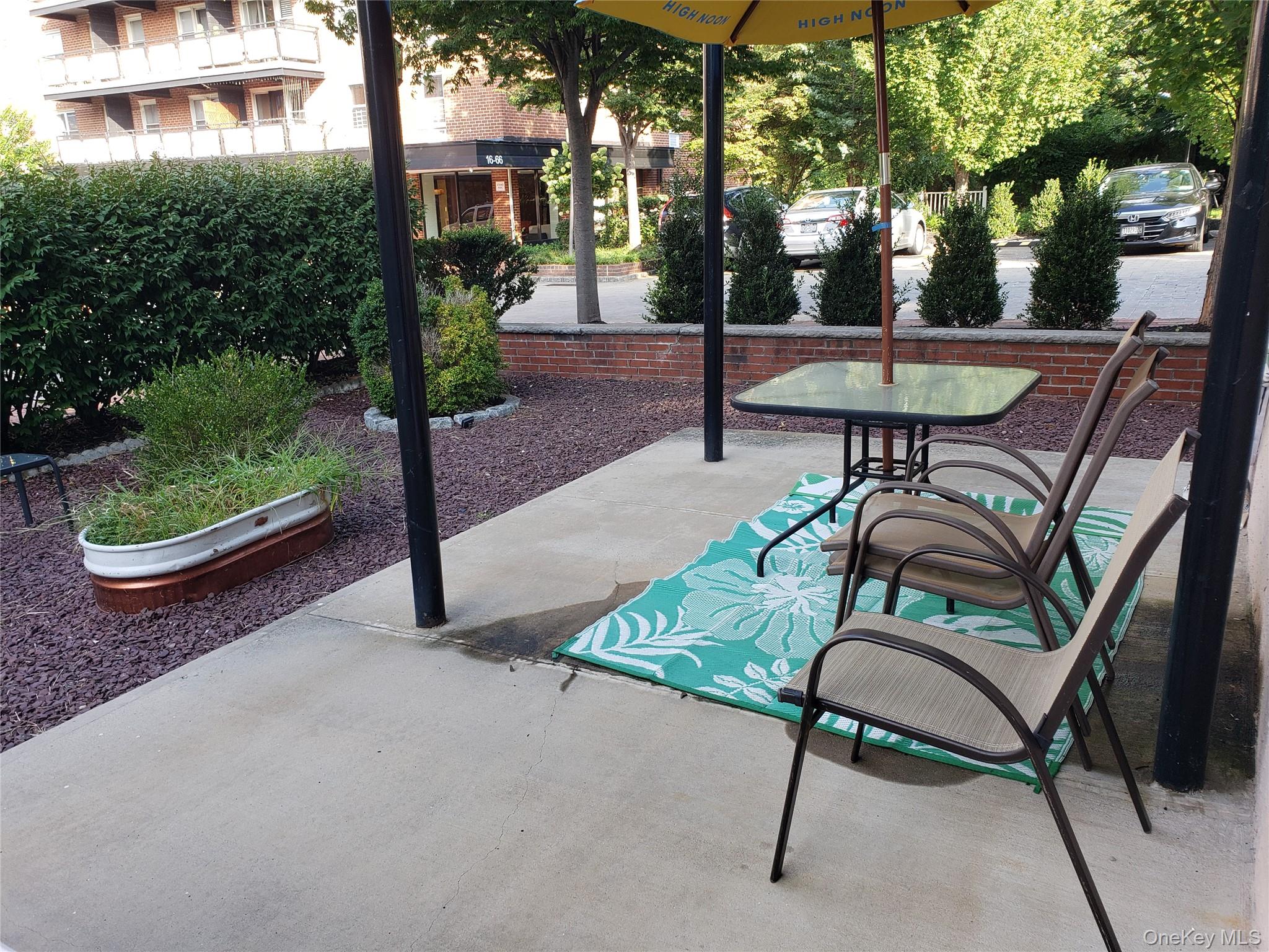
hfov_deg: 67.3
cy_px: 476
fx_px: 953
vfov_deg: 53.1
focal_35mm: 26
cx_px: 634
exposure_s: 1/120
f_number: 2.4
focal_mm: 4.3
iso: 50
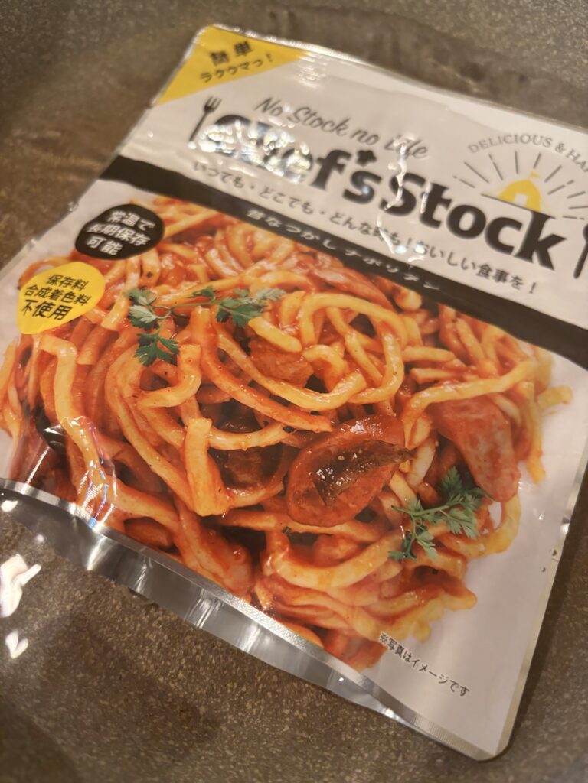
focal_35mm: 26
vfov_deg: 67.3
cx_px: 294
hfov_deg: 53.1
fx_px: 589
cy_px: 392
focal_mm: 5.96
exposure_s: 1/60
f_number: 1.6
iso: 320
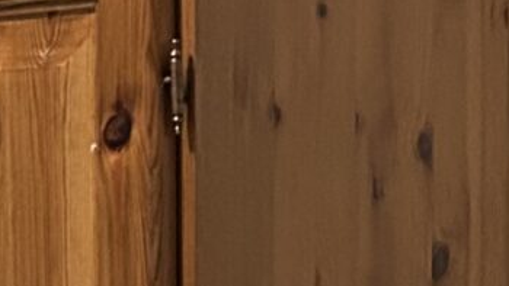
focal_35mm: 207
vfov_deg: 5.8
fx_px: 2794
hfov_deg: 10.1
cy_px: 482
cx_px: -220
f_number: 1.5
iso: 640
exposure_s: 1/33
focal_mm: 5.7
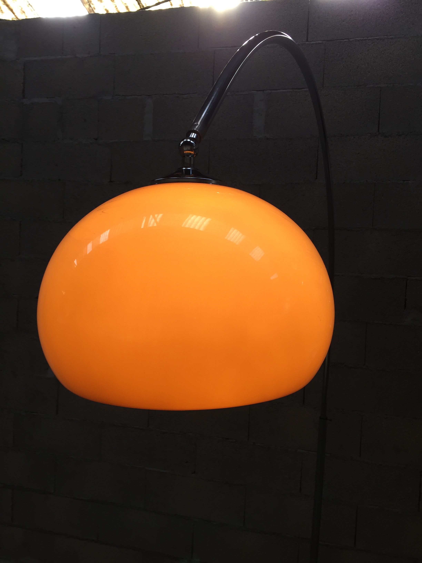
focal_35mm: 29
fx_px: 471
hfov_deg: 48.2
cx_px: 211
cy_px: 282
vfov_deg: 61.7
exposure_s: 1/50
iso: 32
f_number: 2.2
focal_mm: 4.15
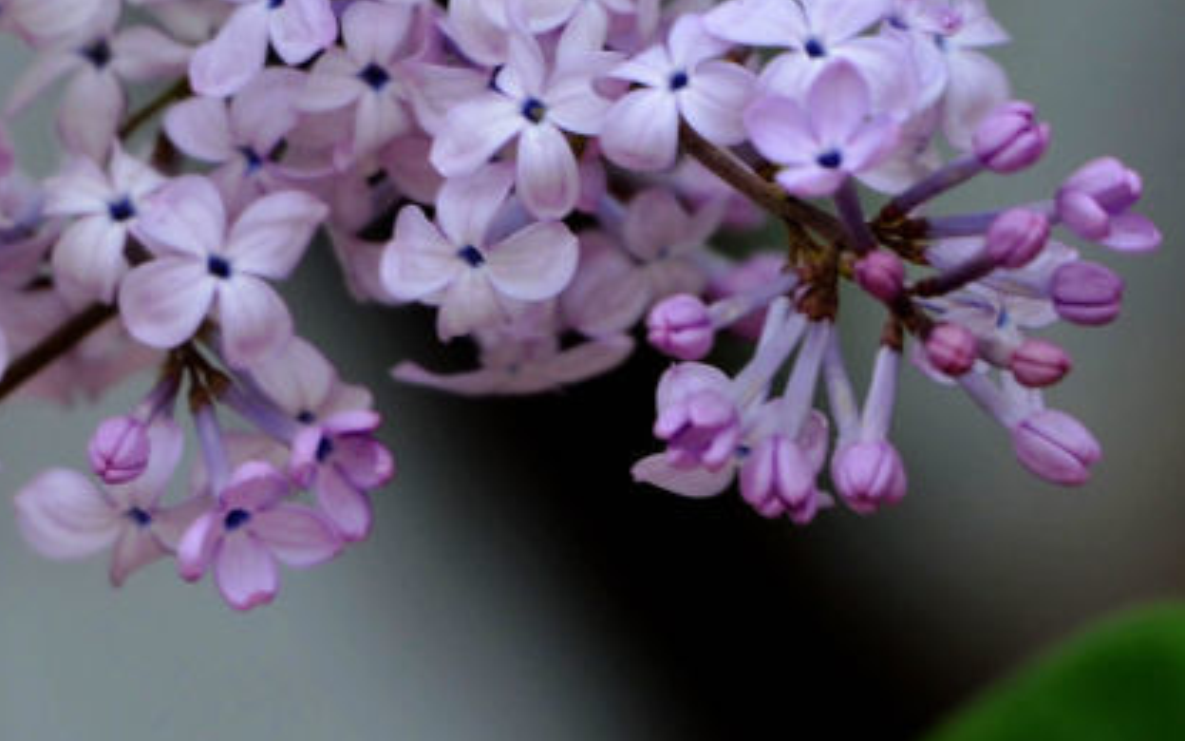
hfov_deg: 2.3
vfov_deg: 1.5
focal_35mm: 901
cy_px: 48
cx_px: 151
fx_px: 29098
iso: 400
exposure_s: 1/30
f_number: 6
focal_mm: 240
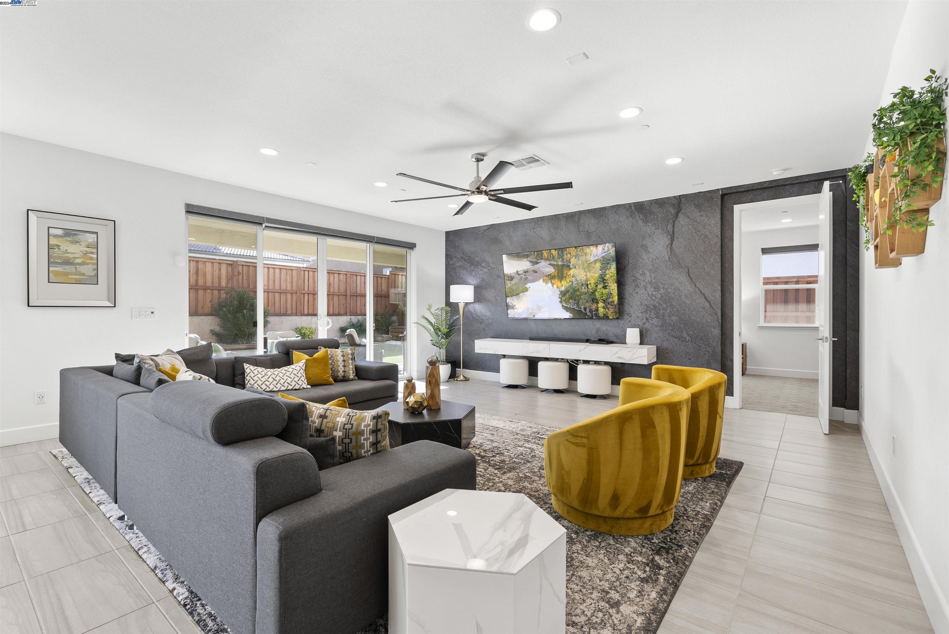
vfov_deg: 73.8
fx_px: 422
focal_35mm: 16
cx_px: 474
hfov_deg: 96.7
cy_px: 317
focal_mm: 16
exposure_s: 1/4
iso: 160
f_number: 8
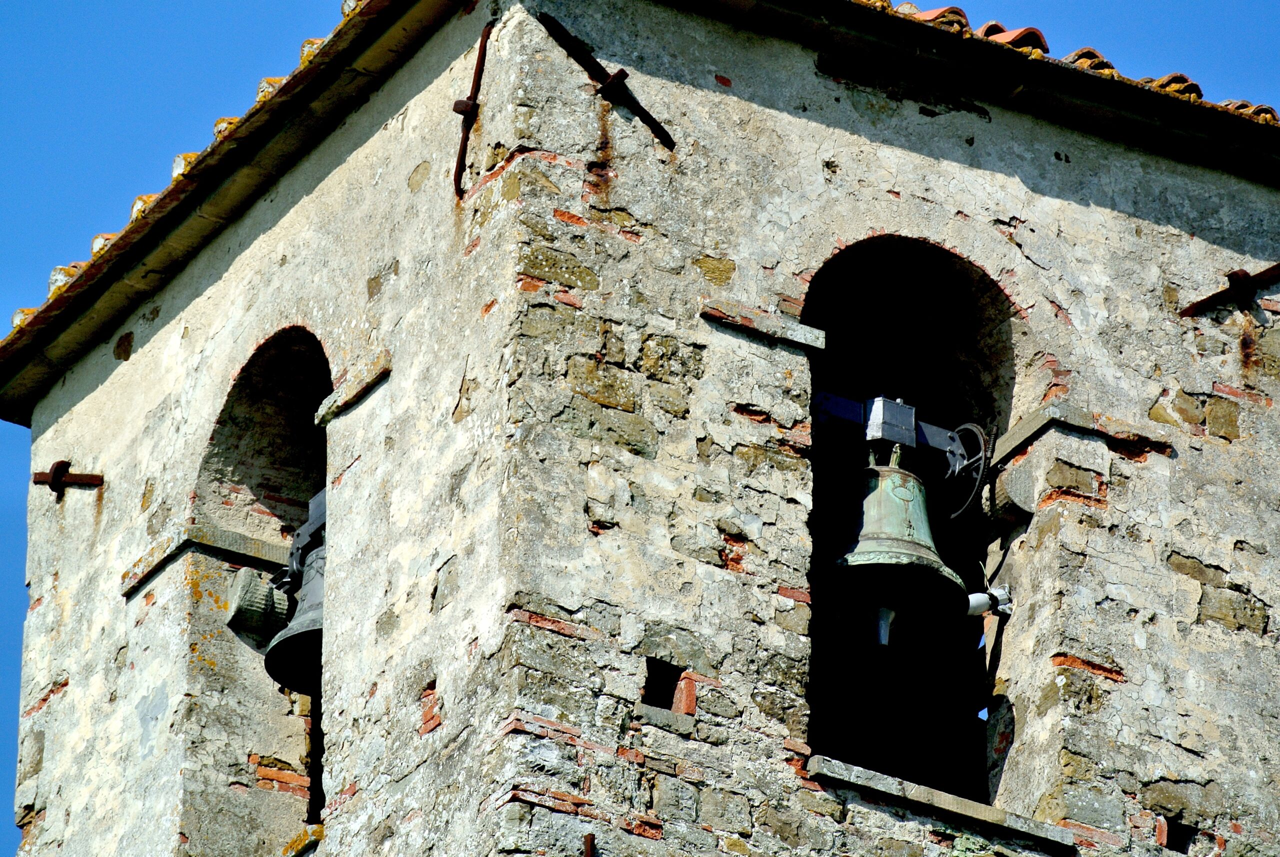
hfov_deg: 6.9
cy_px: 428
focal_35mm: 297
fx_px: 10573
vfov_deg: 4.6
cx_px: 640
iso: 100
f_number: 5.6
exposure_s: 1/640
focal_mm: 110
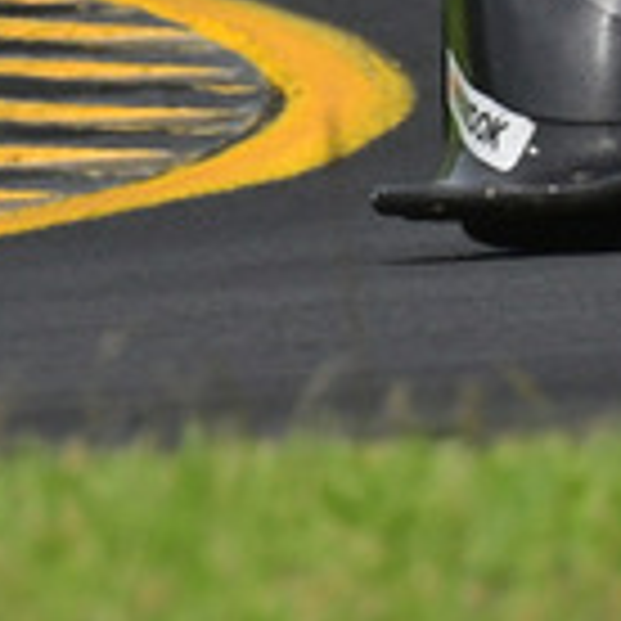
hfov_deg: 0.5
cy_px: -441
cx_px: 1156
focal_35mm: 3390
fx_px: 68805
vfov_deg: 0.5
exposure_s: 1/640
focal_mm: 460
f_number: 10
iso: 500
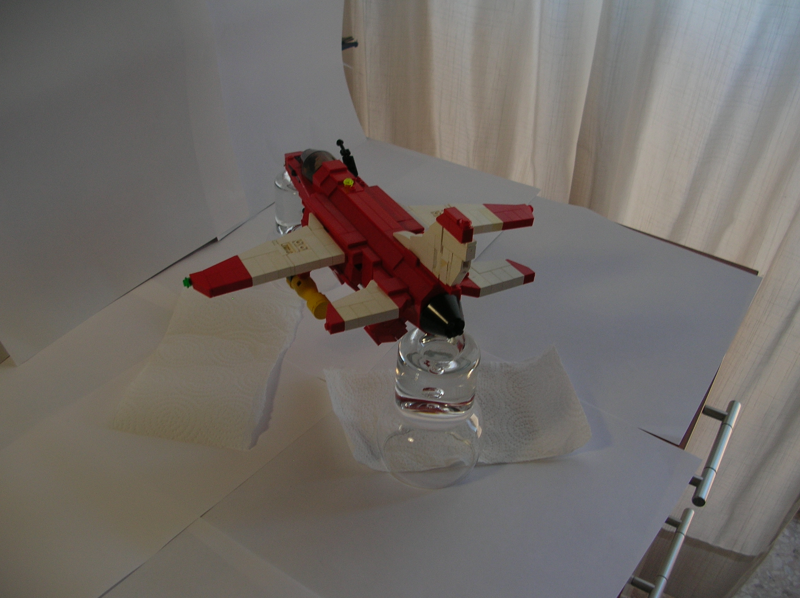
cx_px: 400
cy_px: 299
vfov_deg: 40.6
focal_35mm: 35
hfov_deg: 52.7
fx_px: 808
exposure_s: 1/32.8
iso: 50
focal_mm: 5.8
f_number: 2.8
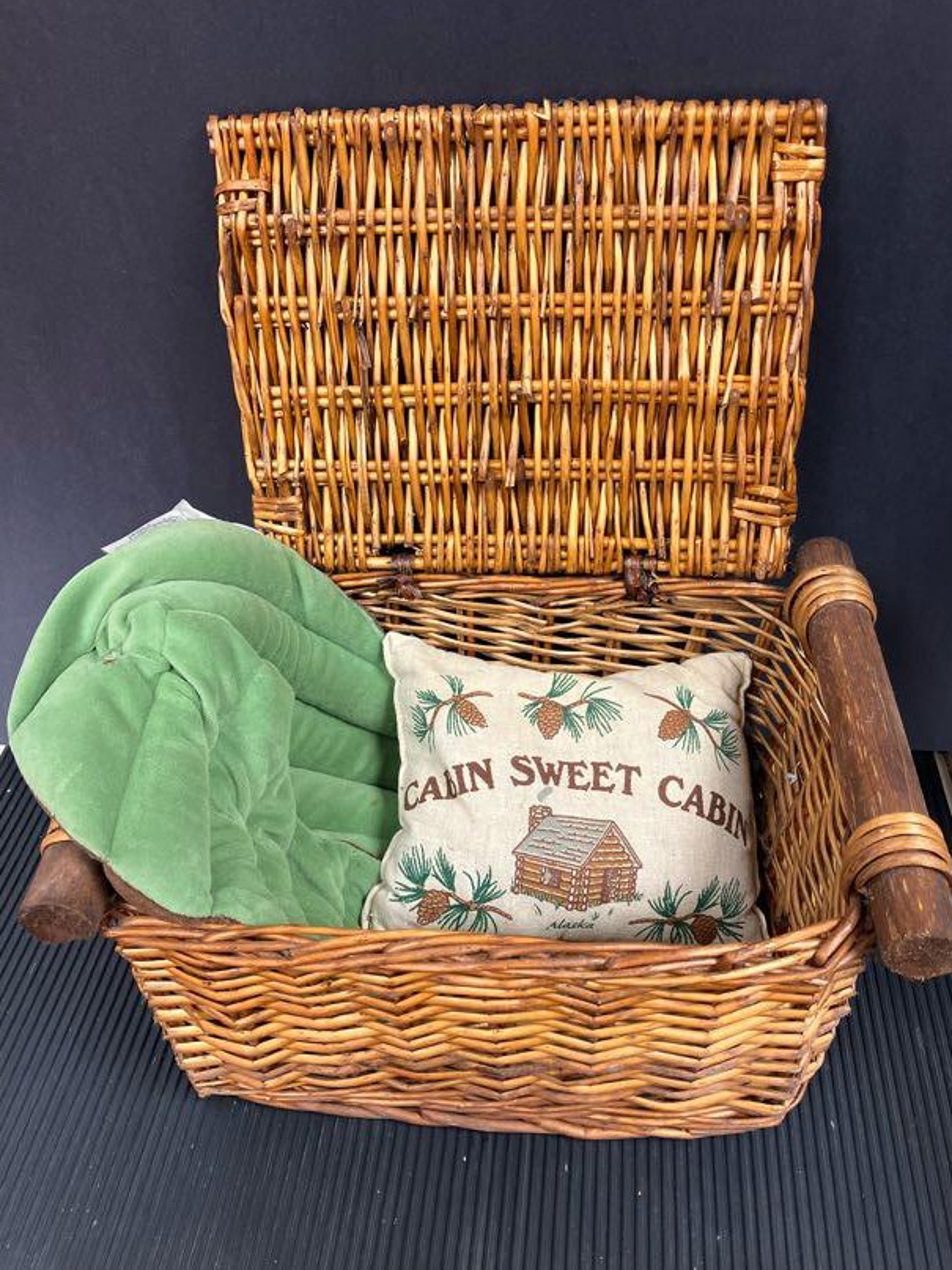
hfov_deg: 48.2
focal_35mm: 29
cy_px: 614
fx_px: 1064
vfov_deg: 61.7
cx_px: 489
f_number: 1.8
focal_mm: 3.99
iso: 125
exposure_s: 1/60
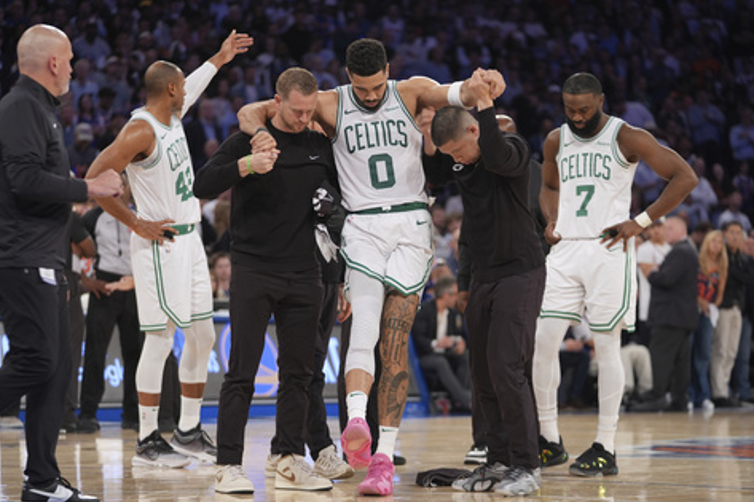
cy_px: 265
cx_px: 349
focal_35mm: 132
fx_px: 2764
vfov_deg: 10.4
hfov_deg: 15.5
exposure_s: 1/125
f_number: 2.8
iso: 400
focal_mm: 122
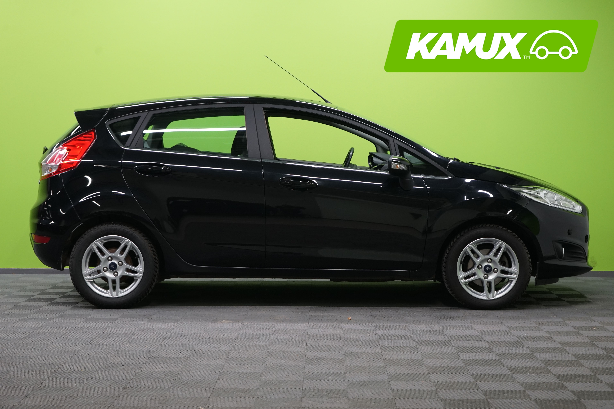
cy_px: 204
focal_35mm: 70
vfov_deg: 19.5
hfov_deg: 28.8
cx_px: 307
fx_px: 1194
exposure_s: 1/50
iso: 800
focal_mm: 70
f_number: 5.6
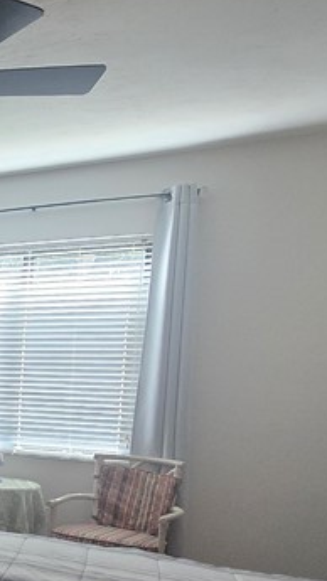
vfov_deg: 46.6
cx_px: -283
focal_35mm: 42
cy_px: 434
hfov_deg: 19.7
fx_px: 648
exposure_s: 1/60
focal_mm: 2.2
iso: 320
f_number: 2.2
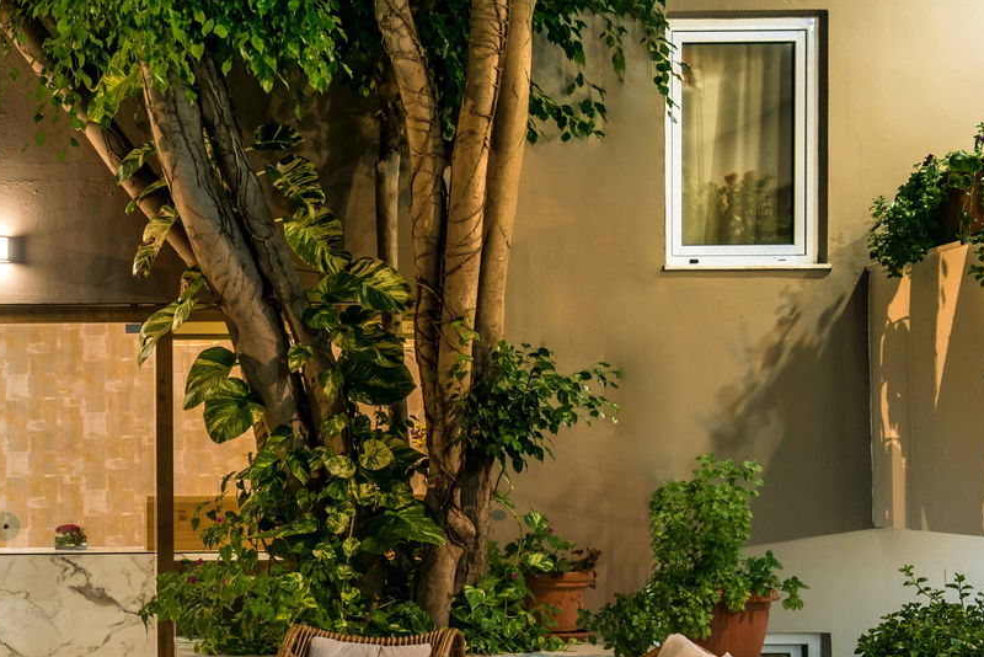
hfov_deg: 27.1
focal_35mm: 72
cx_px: 105
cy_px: 488
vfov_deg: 18.8
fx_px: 1969
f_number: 8
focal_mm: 36
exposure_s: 1/1.67
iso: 200
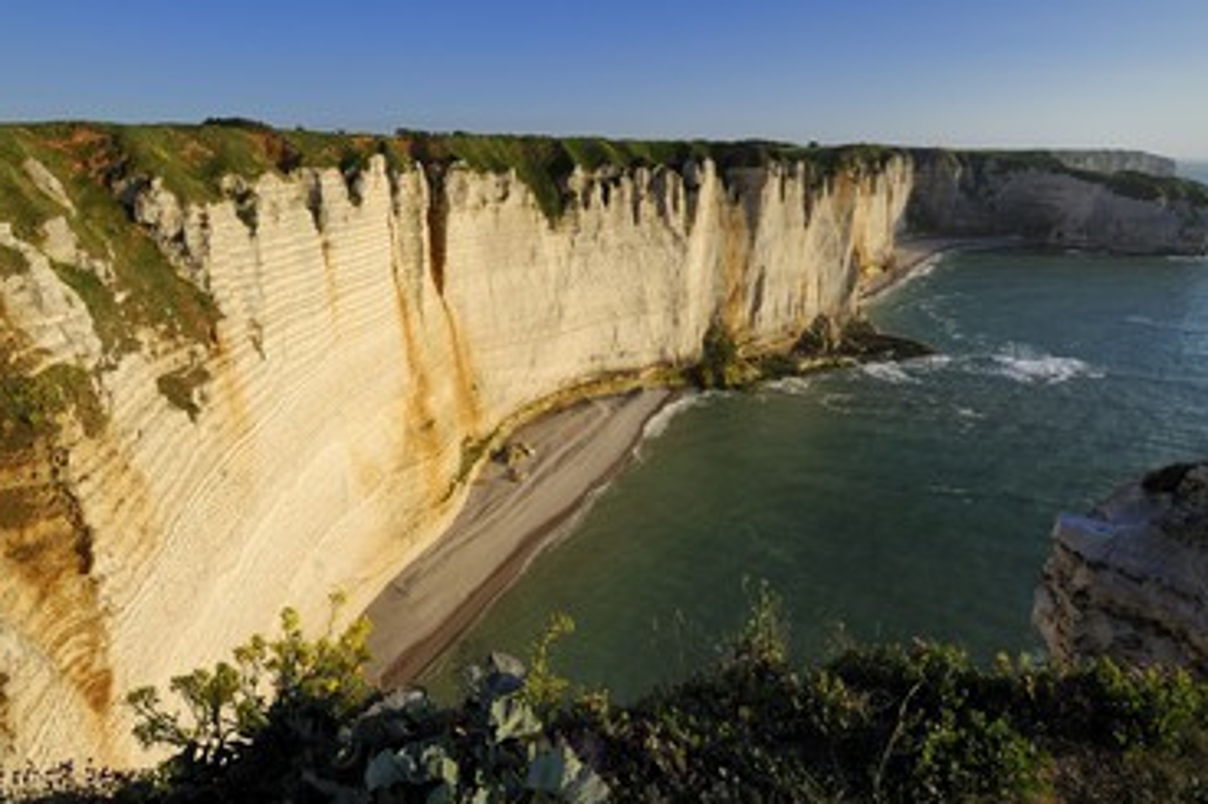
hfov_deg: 96.8
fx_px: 537
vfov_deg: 73.6
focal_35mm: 16
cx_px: 594
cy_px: 381
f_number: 13
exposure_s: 1/250
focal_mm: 14
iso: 200
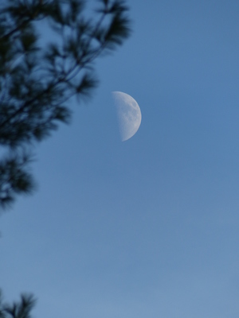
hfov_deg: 2.5
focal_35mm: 600
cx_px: 120
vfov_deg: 3.3
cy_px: 159
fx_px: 5523
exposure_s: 1/200
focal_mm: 108
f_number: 4
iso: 100
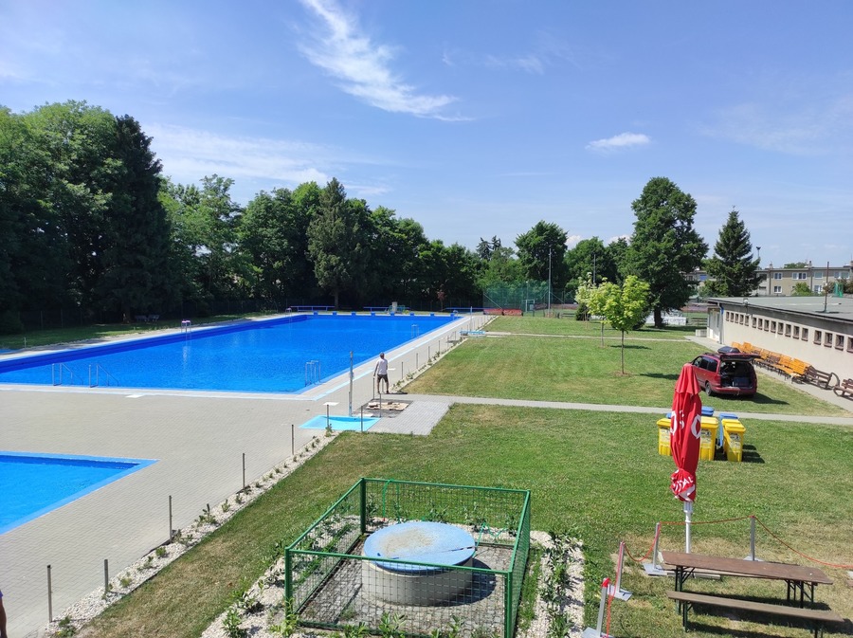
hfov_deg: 69.4
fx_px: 615
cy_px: 319
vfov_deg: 54.8
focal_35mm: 25
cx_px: 426
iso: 100
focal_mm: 5.43
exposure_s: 1/1756
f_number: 1.89
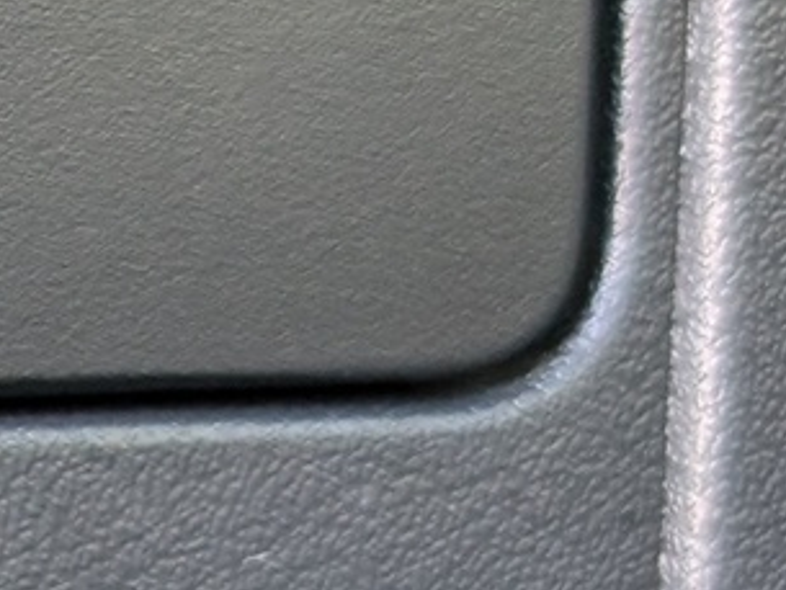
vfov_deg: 9.2
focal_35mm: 161
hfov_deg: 10.2
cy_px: 265
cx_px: -1281
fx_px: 3657
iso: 606
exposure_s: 1/85.6
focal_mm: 6.9
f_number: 1.68
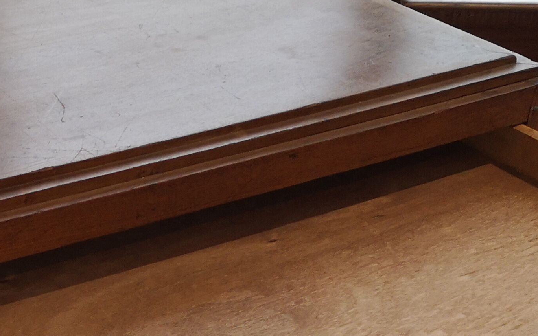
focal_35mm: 83
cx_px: 93
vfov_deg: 15.1
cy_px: 430
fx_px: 1217
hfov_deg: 24.5
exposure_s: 1/50
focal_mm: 3.95
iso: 100
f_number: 1.8
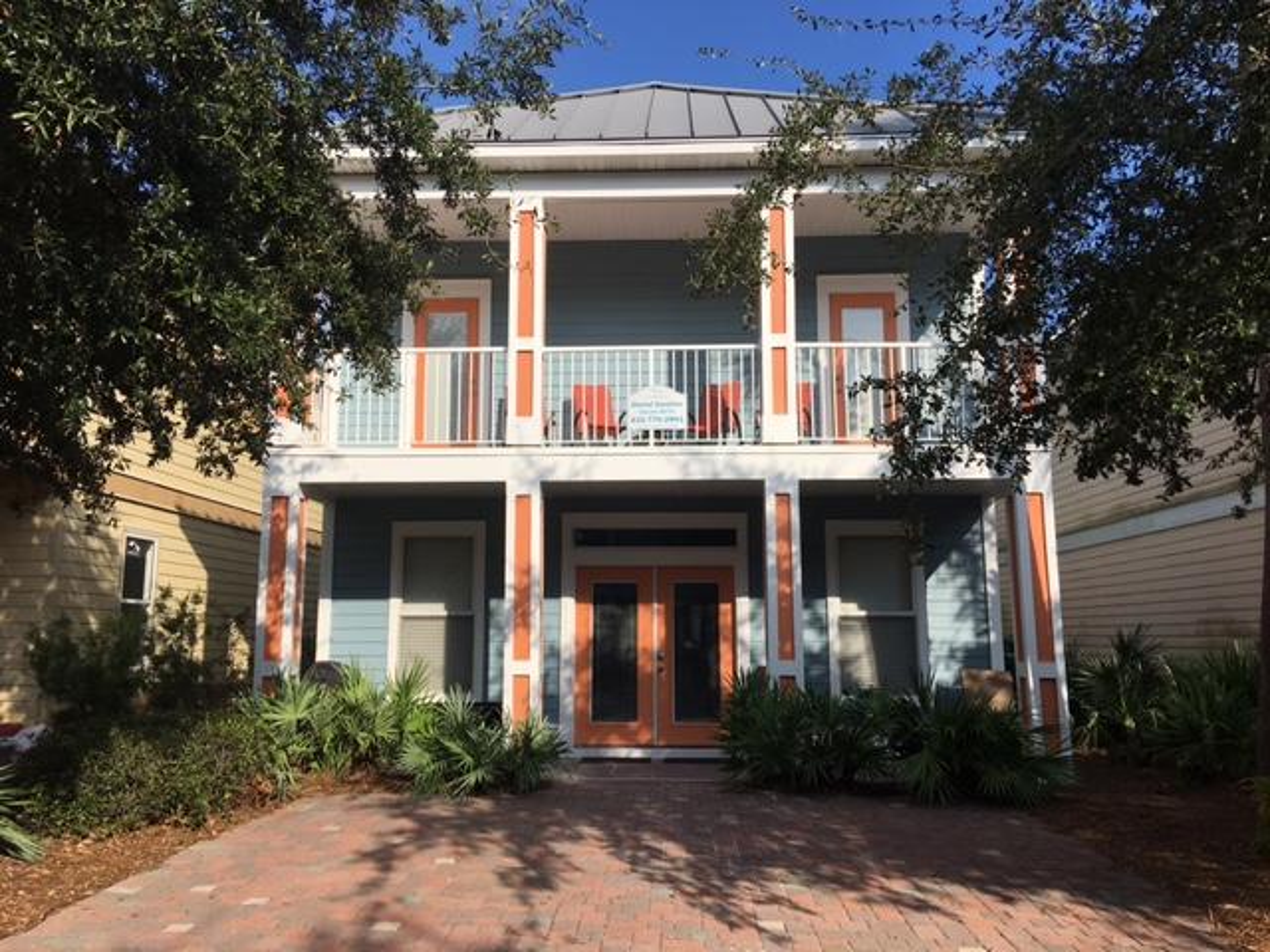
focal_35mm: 29
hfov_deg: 61.7
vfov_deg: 48.2
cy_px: 476
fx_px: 1064
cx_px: 635
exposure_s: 1/2198
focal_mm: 4.15
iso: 25
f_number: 2.2
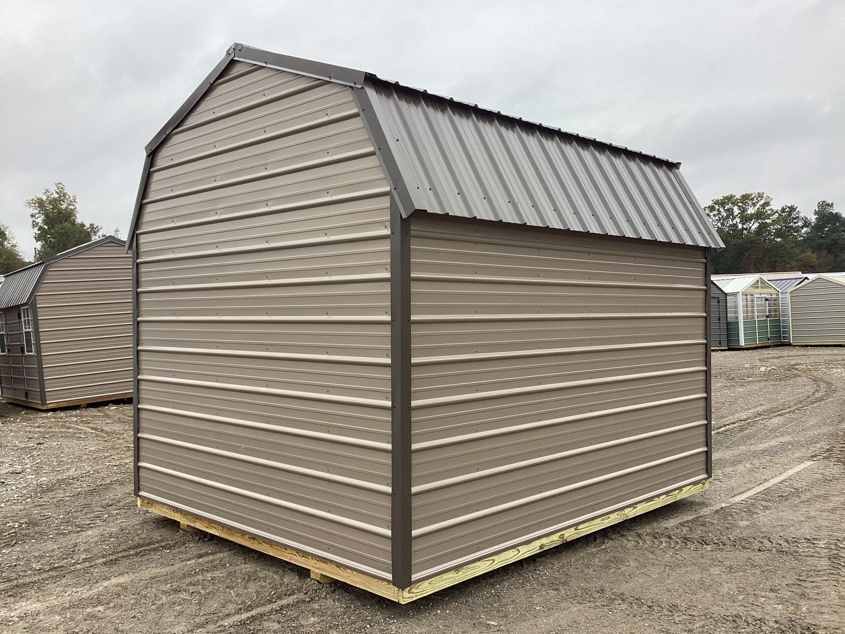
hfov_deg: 58.4
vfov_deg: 45.4
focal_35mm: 31
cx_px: 422
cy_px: 317
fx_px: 757
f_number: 2.4
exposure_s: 1/120
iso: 25
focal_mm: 3.3
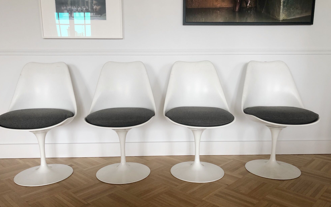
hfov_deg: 62.9
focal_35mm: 30
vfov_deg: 41.7
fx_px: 271
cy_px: 119
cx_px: 166
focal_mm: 4
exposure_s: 1/33
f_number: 1.8
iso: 25
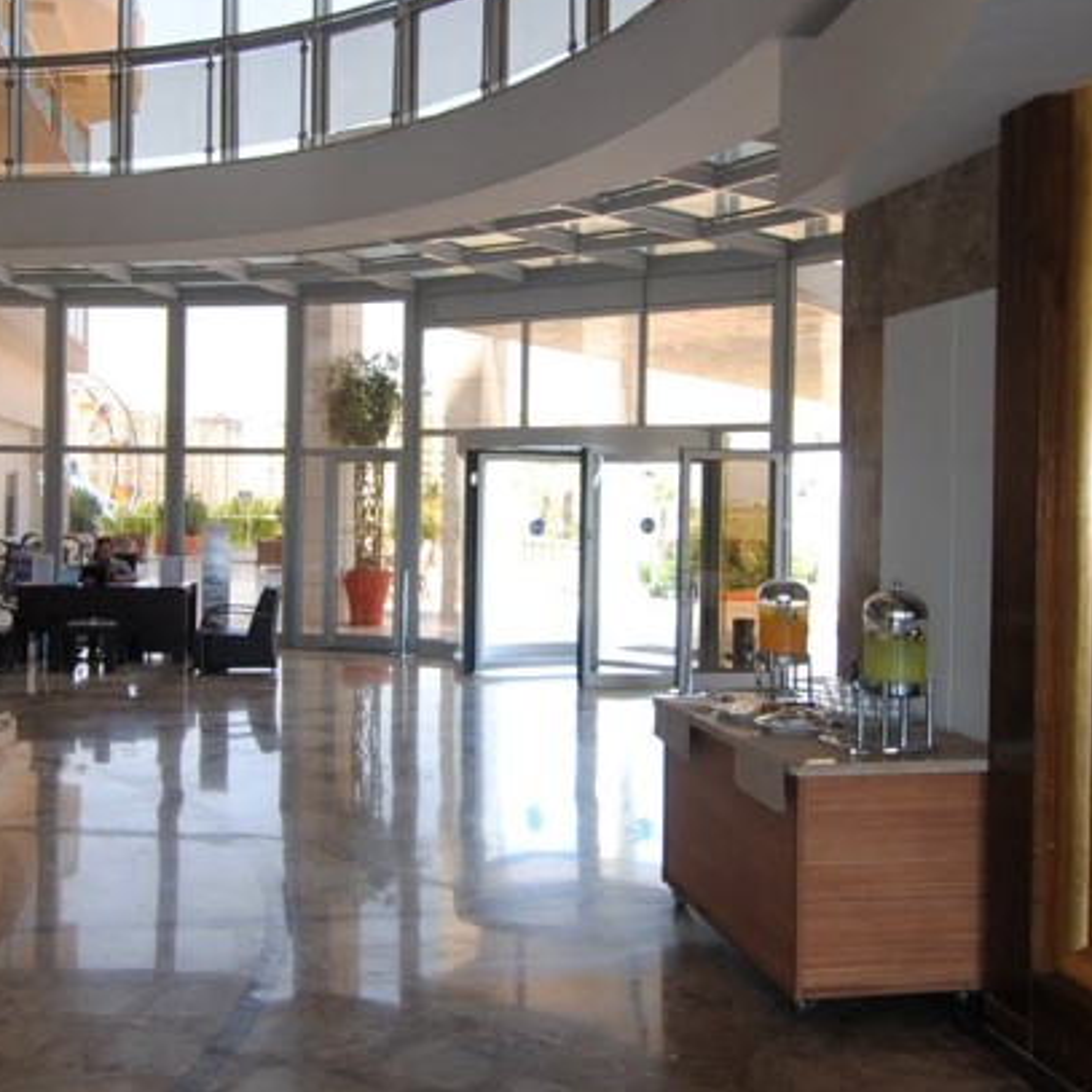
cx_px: 533
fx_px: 1285
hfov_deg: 46.0
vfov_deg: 46.0
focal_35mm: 36
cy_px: 518
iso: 200
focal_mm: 10
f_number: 3.5
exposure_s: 1/125
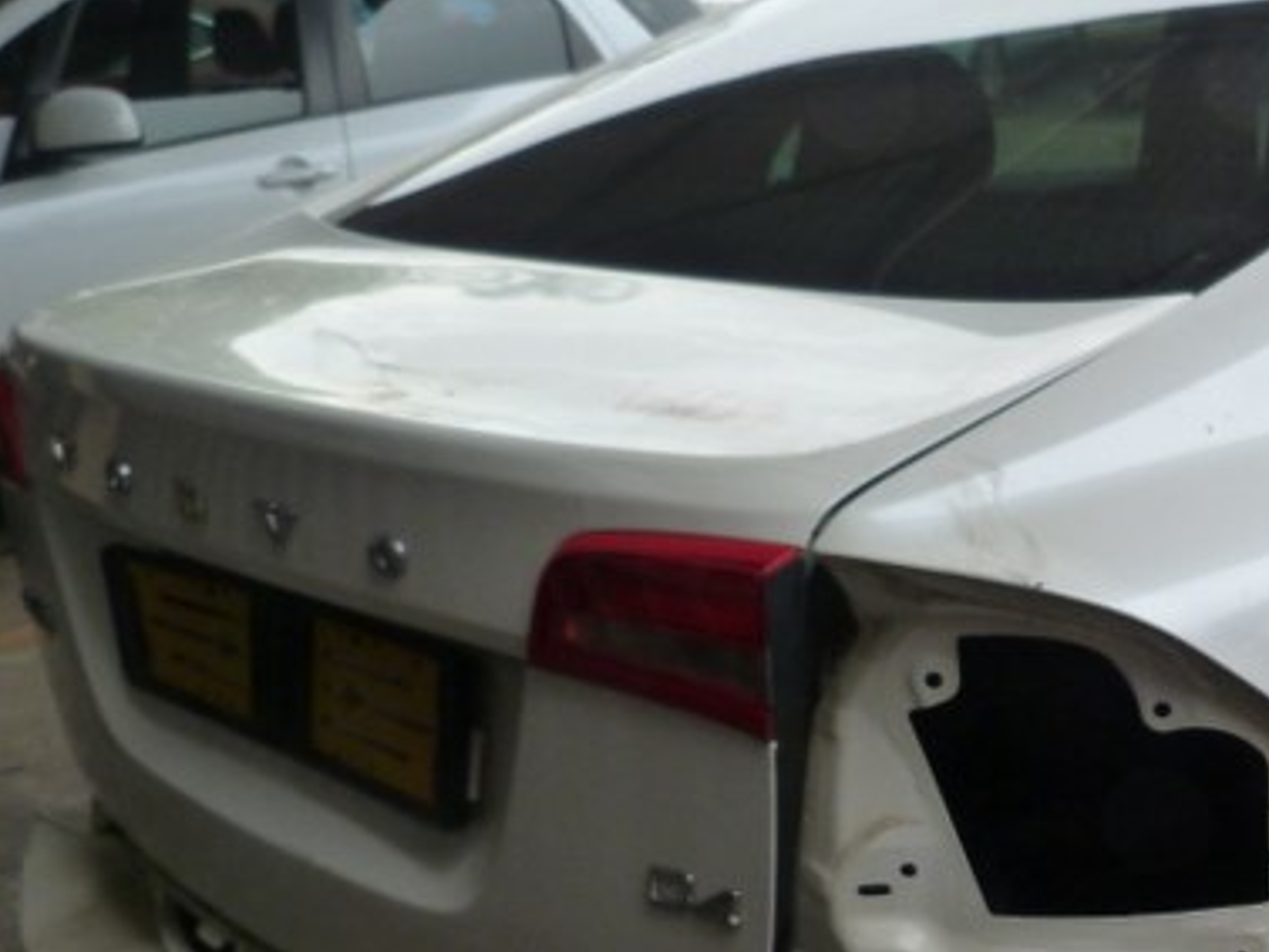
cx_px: 1208
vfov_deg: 27.1
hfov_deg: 33.7
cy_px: 727
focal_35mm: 53
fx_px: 1944
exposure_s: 1/125
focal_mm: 4.5
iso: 125
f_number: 2.8
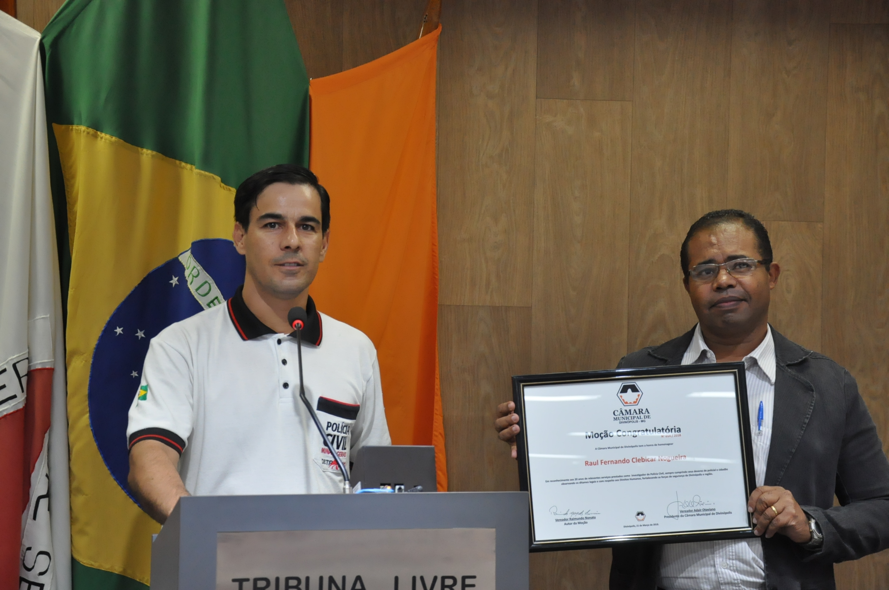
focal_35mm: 72
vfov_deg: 18.9
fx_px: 1776
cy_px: 295
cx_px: 444
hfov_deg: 28.1
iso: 2000
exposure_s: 1/125
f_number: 5.6
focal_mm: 48
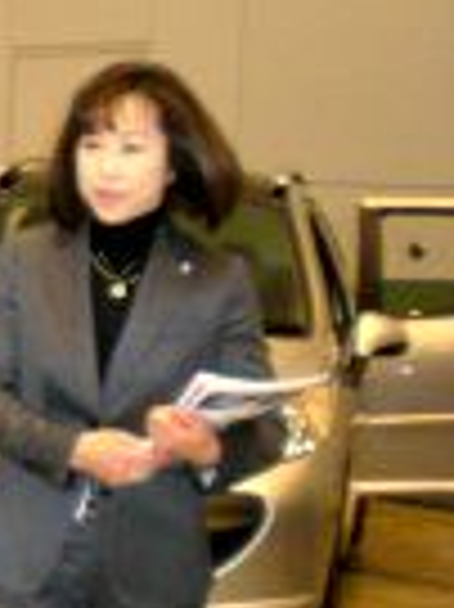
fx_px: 1979
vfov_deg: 17.4
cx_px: -441
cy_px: 306
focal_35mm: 113
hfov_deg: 11.8
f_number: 3.1
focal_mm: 6.3
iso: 322
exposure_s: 1/92
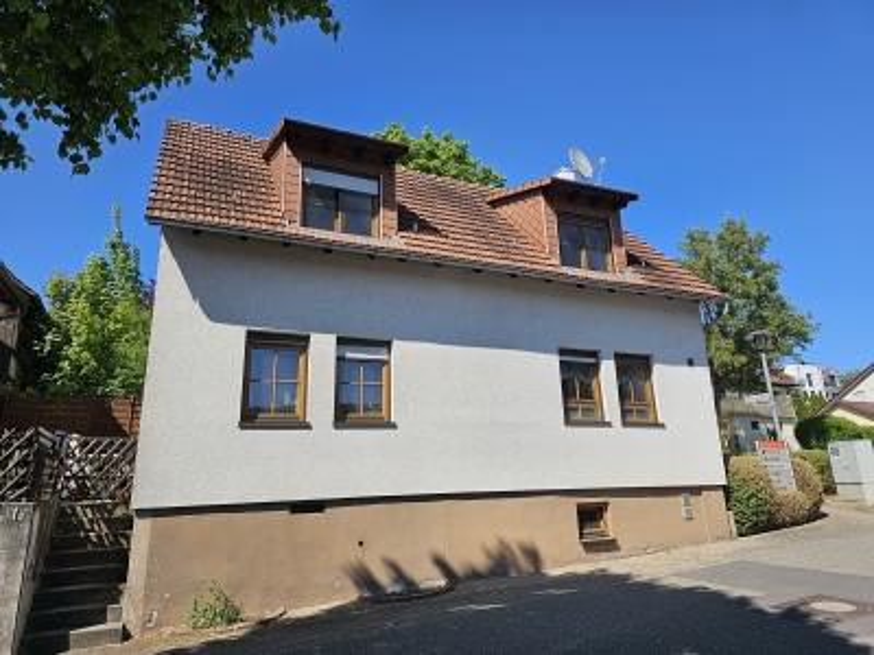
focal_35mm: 23
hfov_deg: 73.9
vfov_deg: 58.9
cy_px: 328
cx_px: 437
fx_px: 581
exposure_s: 1/799
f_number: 1.7
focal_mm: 6.3
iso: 10
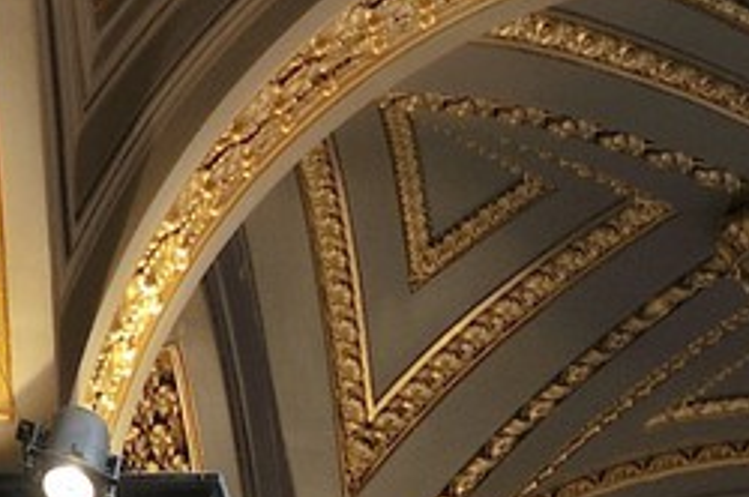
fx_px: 4260
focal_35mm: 205
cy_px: 2311
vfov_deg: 5.4
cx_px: 794
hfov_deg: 10.0
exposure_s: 1/15
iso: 800
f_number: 4.5
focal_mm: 32
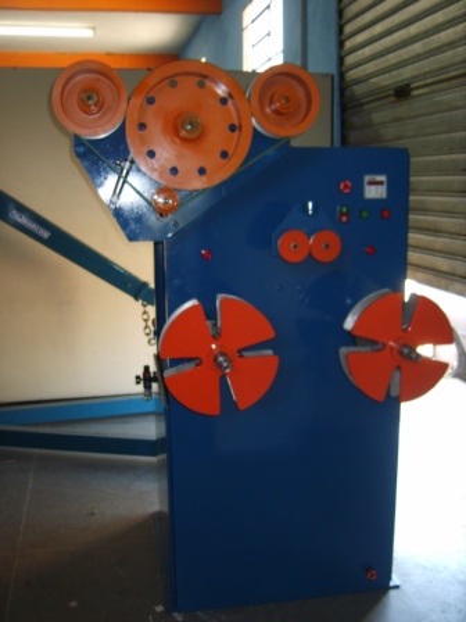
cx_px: 233
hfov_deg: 40.7
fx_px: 628
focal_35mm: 35
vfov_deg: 52.6
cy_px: 311
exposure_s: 1/30
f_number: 2.8
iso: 100
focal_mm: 7.4
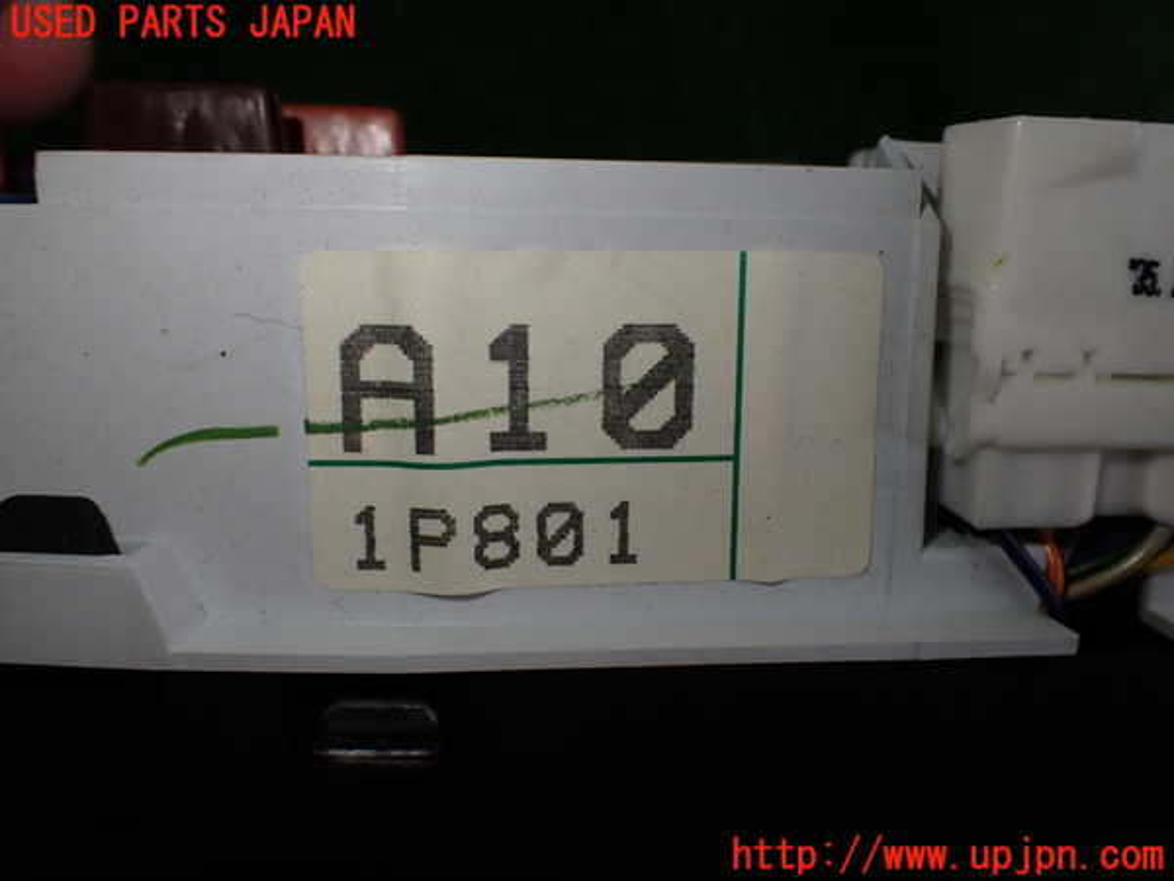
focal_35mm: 30
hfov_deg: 60.0
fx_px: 1017
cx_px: 587
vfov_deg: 46.8
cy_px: 440
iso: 100
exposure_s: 1/125
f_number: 3.2
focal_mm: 5.4
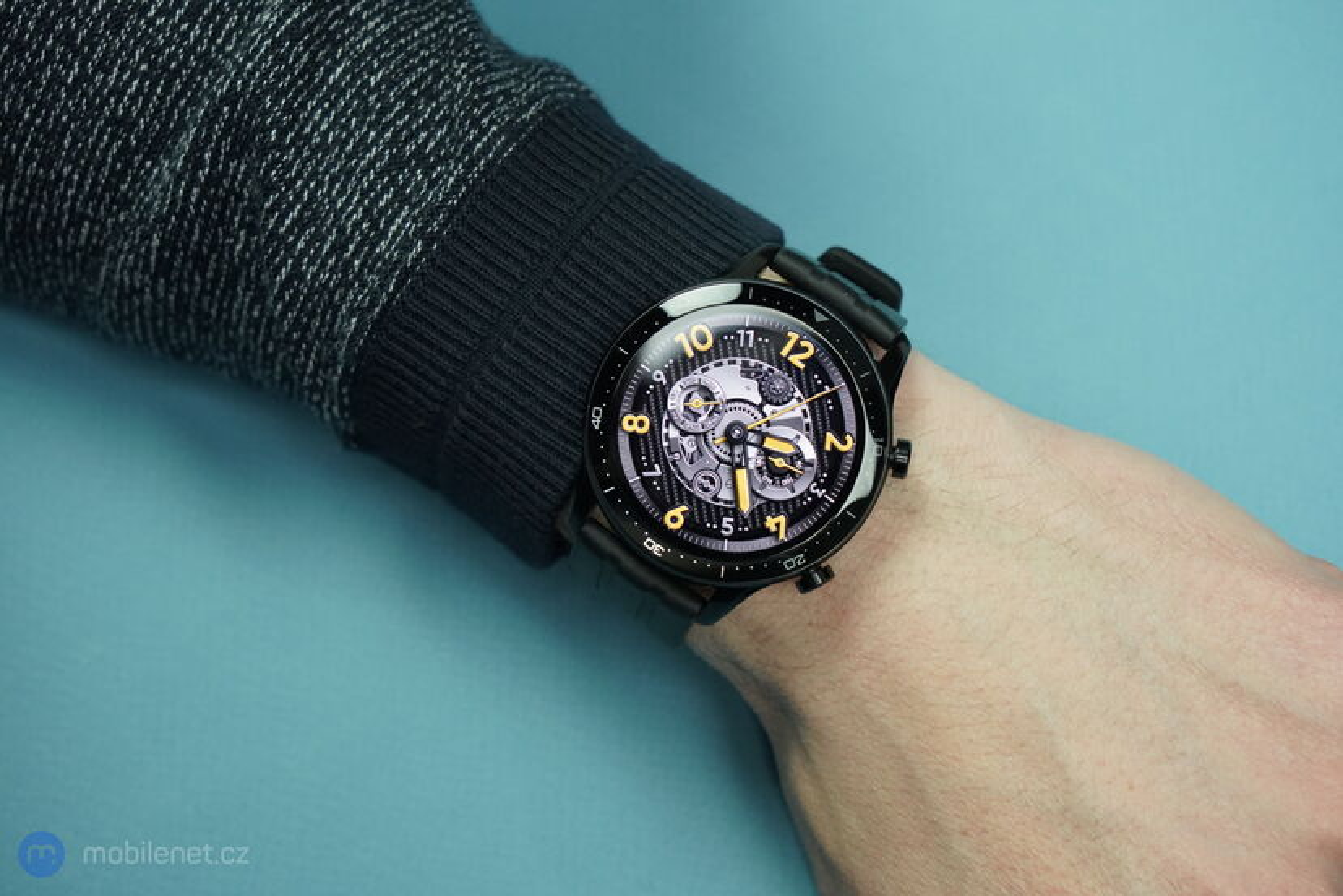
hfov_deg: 38.9
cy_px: 448
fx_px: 1902
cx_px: 672
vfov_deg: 26.5
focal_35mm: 51
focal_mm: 51
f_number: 8
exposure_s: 1/200
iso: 3200
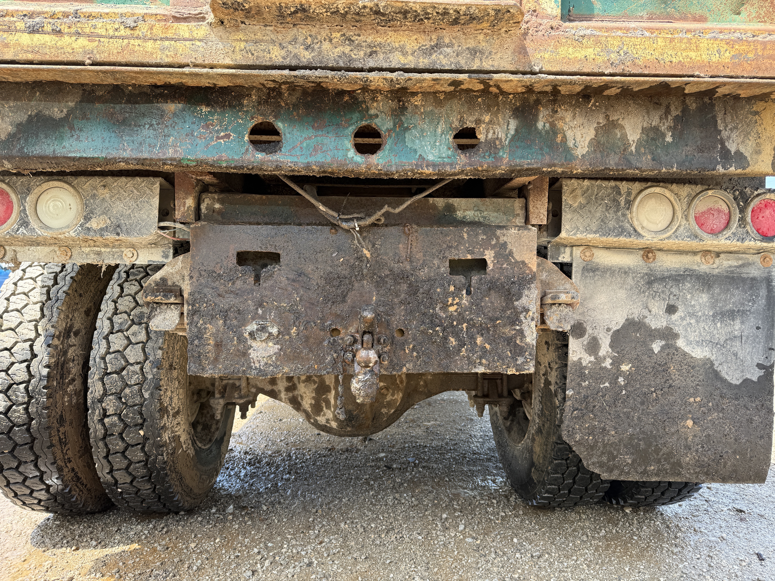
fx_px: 537
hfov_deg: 71.6
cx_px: 388
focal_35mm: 24
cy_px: 290
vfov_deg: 56.8
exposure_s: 1/333
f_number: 1.78
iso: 80
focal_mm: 6.76
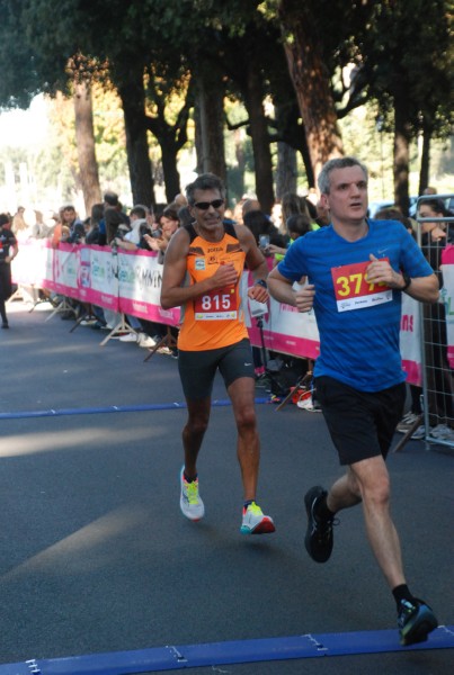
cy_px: 338
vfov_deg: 18.1
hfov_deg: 12.2
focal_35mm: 112
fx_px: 2117
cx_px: 227
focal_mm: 75
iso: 1000
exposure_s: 1/250
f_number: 5.6
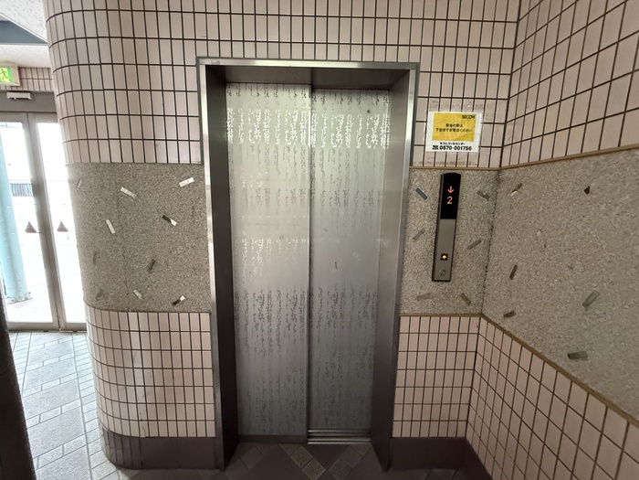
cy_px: 240
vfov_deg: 85.7
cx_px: 320
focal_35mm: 14
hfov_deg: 102.1
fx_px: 258
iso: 800
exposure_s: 1/60
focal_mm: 2.22
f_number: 2.2
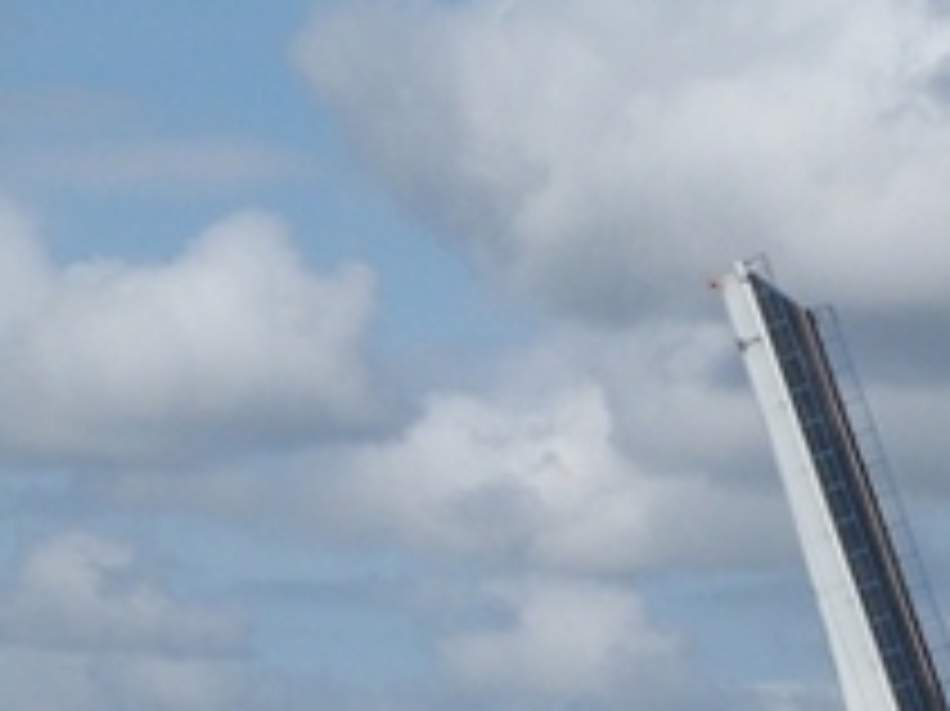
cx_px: 45
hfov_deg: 7.0
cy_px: 945
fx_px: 7735
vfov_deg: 5.2
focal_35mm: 282
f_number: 5.6
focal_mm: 17.9
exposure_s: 1/640
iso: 80
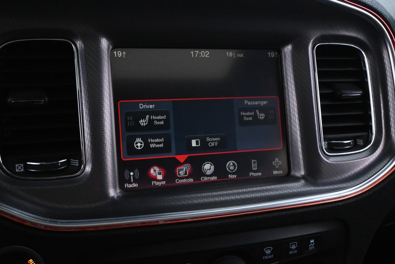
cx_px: 198
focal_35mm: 39
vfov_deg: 34.2
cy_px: 132
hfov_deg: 49.6
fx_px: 428
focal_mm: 26
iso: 6400
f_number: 5.6
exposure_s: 1/40
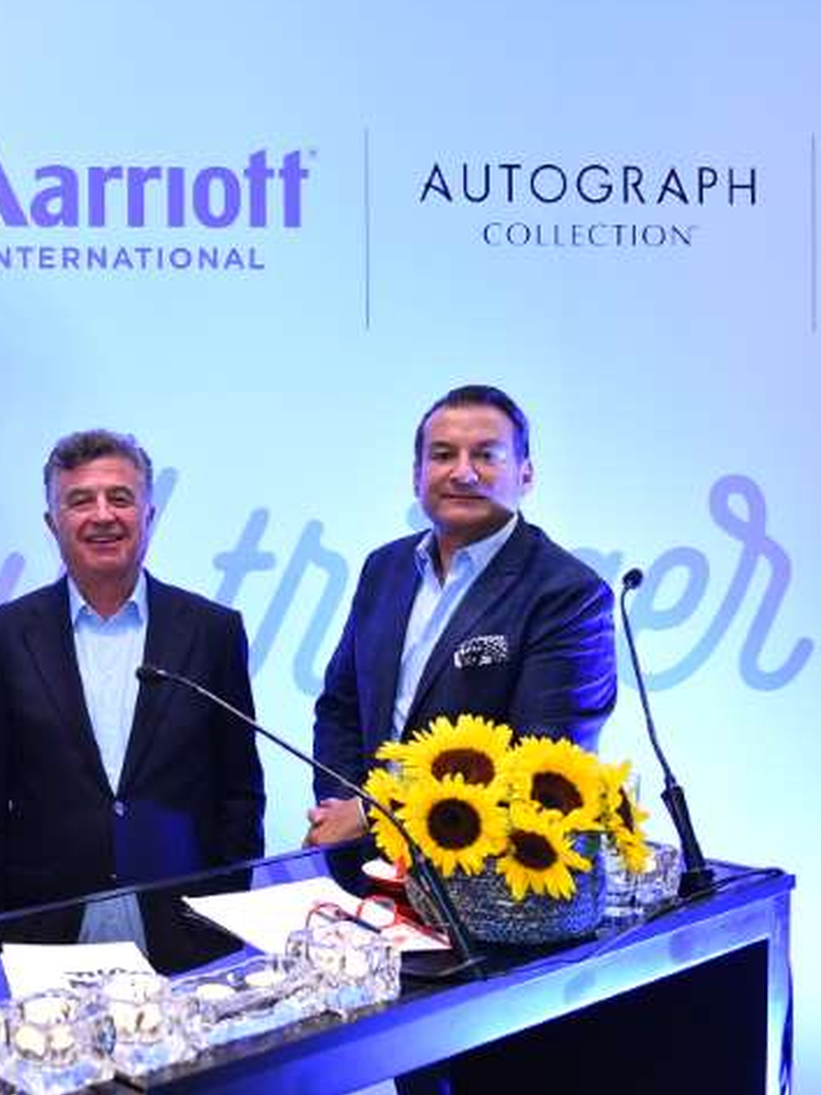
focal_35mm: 47
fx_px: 1486
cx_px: 7
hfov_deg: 29.0
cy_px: 541
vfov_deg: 40.4
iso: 1600
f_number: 3.5
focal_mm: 32
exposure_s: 1/60
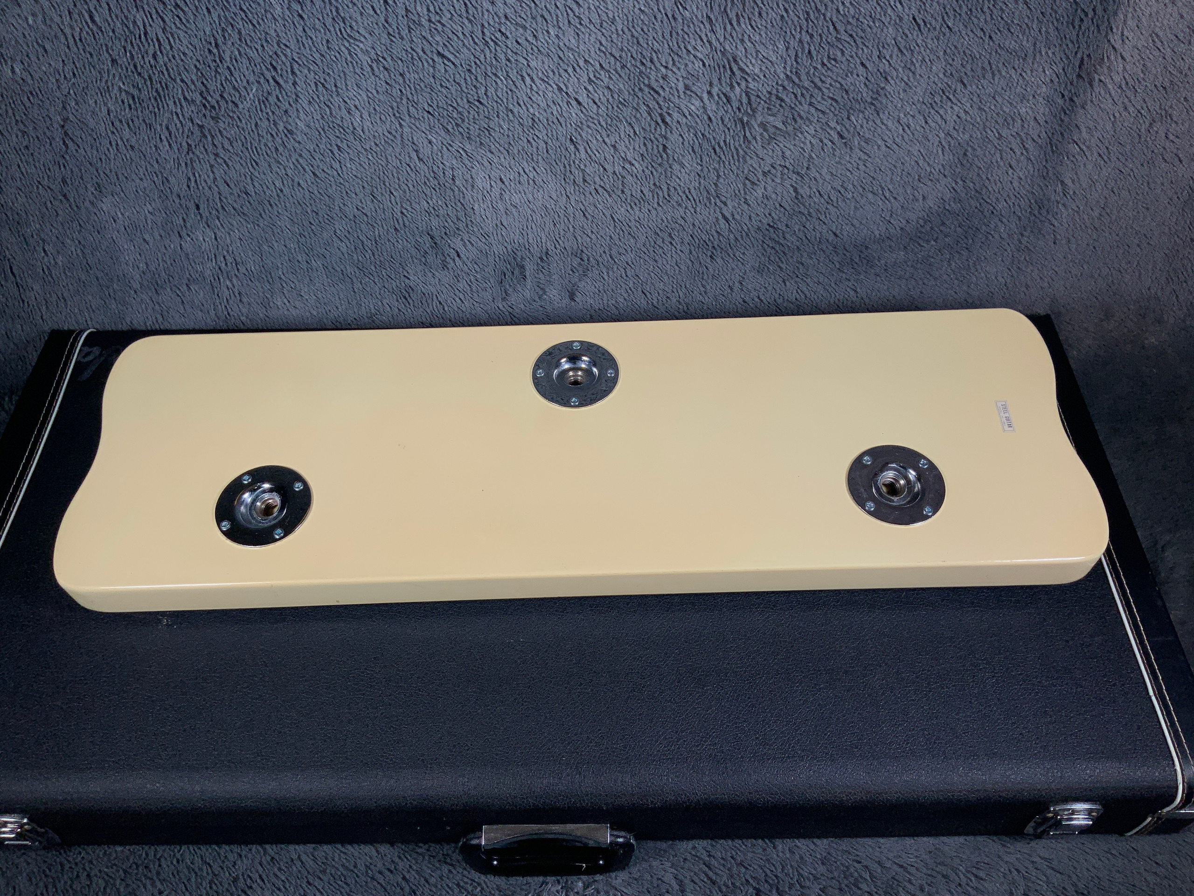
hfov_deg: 61.7
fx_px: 1000
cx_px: 597
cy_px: 448
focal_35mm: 29
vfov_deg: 48.2
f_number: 1.8
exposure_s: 1/312
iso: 25
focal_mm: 3
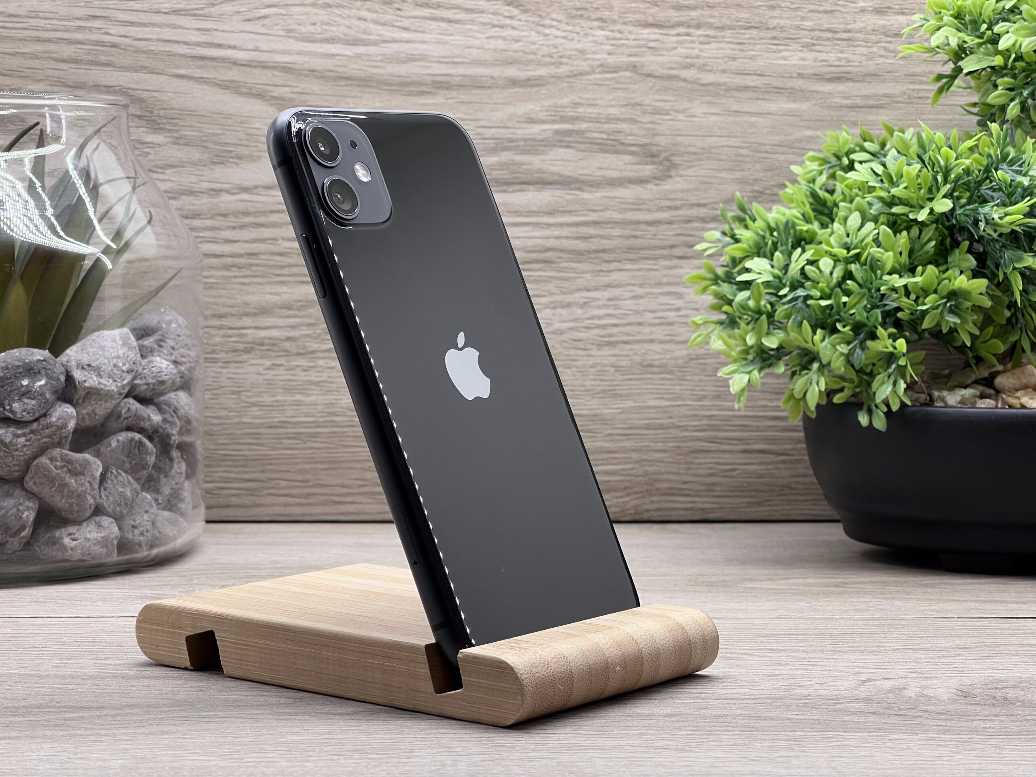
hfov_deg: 25.3
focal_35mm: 77
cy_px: 388
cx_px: 518
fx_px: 2304
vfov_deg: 19.1
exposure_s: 1/100
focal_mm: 9
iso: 80
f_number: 2.8
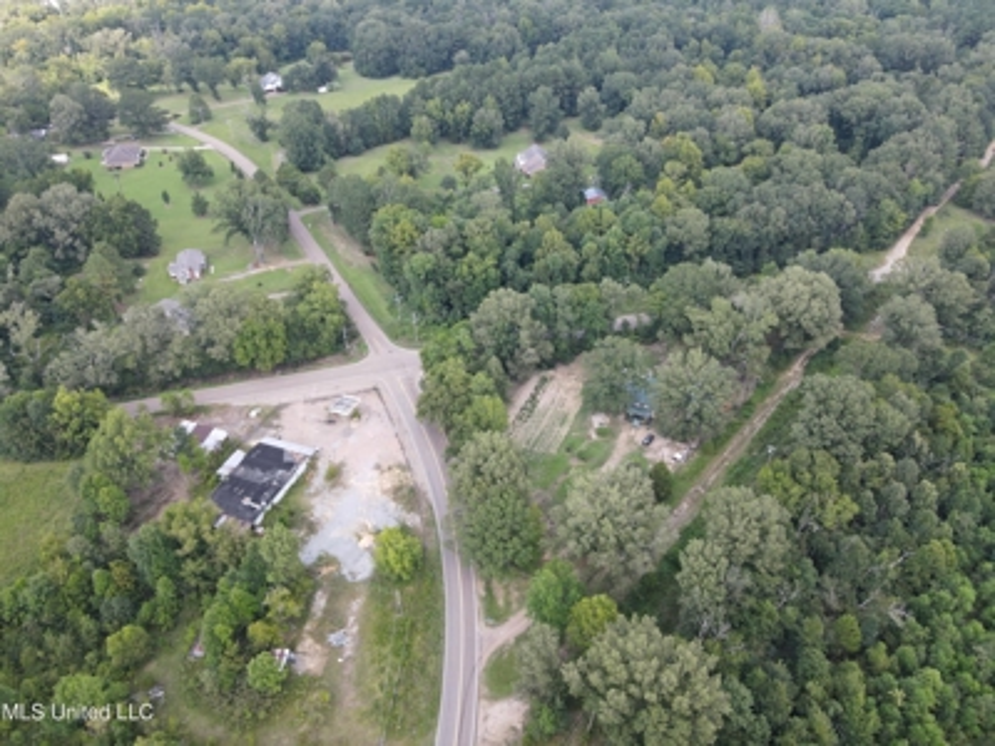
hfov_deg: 71.6
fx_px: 690
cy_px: 373
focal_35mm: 24
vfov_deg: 56.8
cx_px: 498
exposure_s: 1/100
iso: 100
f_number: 2.8
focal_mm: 4.5
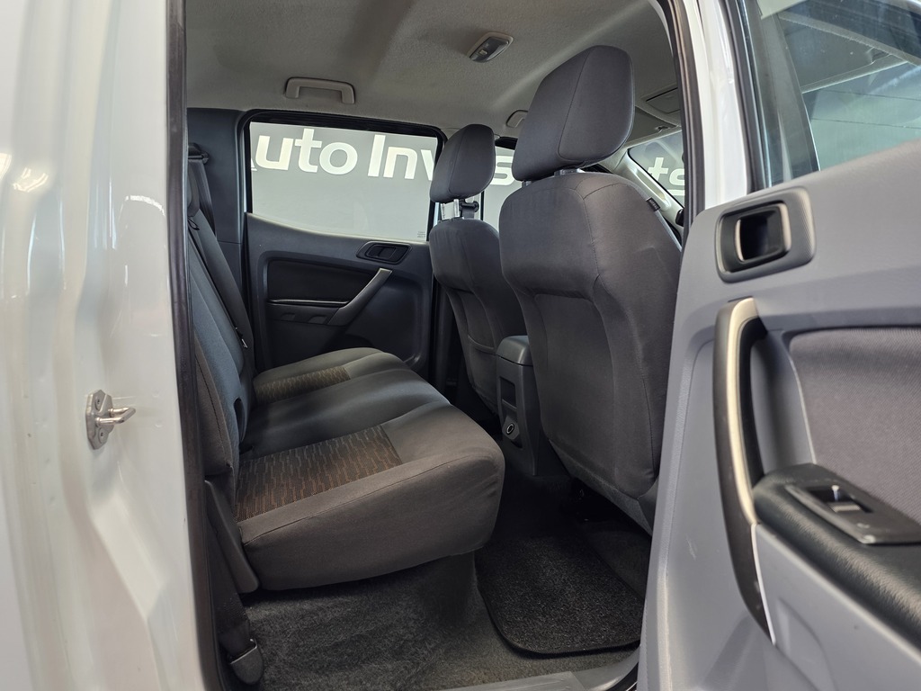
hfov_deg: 73.9
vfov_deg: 58.9
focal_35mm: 23
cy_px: 346
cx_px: 460
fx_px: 612
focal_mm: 6.25
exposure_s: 1/180
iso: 160
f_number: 1.7
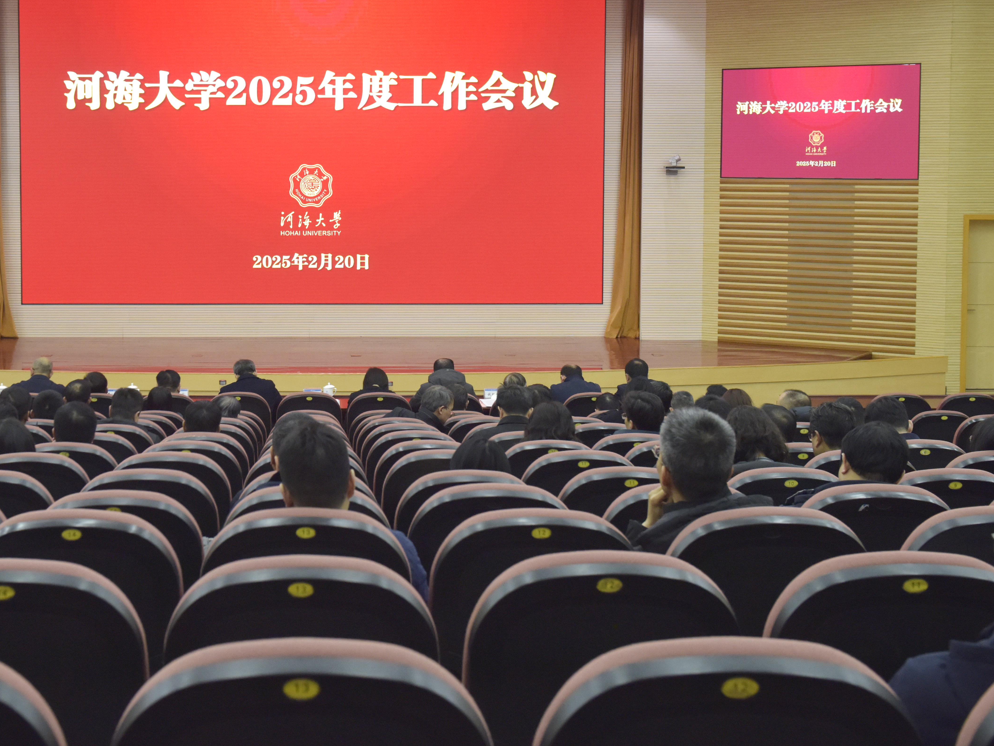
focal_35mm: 57
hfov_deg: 33.4
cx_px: 307
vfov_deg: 25.5
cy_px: 240
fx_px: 1637
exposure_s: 1/160
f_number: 5
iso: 2000
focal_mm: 34
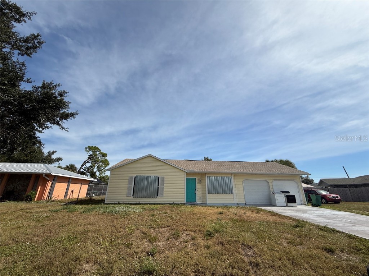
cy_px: 138
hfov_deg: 102.1
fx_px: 149
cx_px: 184
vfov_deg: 85.7
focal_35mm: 14
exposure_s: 1/3891
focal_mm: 2.22
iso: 50
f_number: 2.2
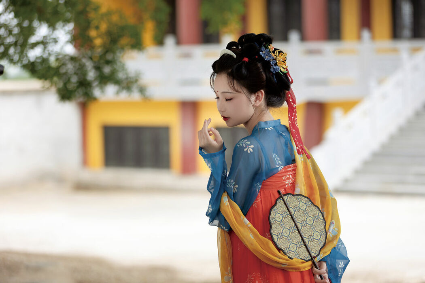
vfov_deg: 11.9
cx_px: 212
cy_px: 142
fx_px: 1358
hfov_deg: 17.8
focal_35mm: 115
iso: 125
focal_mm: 115
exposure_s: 1/500
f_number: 2.8
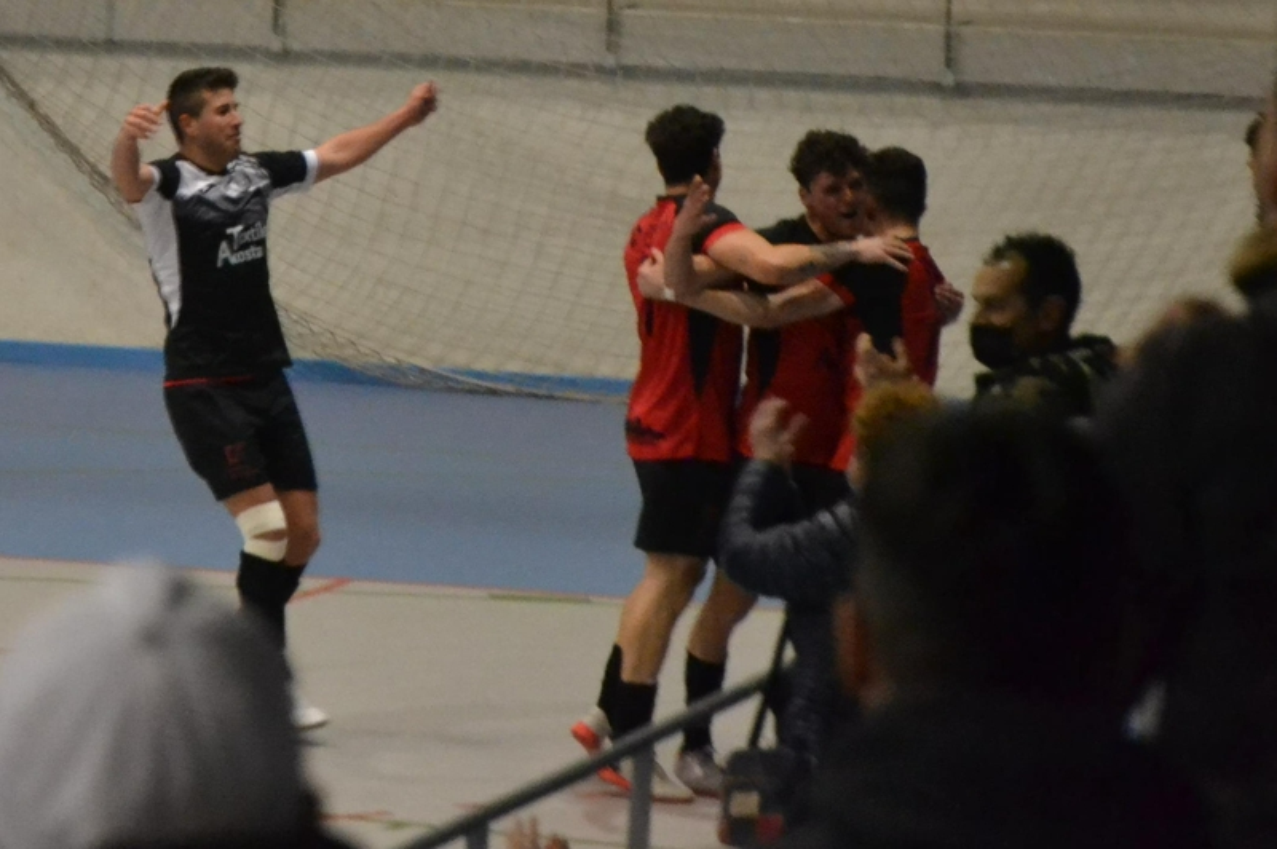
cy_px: 424
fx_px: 5582
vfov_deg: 8.7
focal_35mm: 158
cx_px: 638
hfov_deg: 13.1
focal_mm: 105
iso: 3200
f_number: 5.6
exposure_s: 1/125
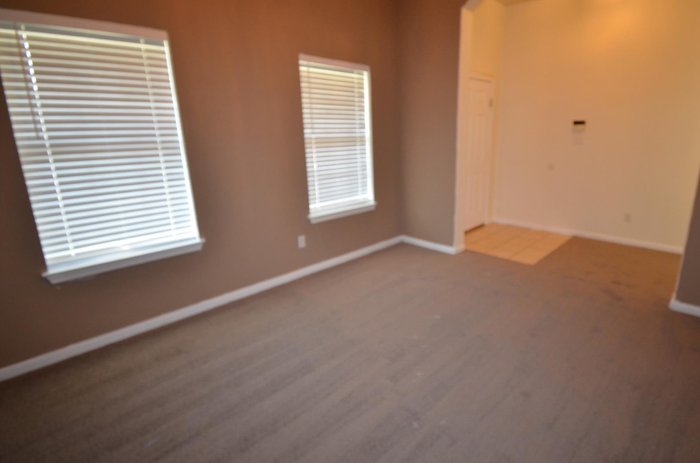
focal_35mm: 18
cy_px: 221
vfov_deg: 67.1
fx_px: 349
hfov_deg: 89.2
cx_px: 411
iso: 640
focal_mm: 10
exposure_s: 1/60
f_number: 4.5
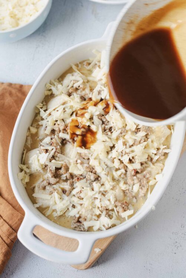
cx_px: 93
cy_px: 139
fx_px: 387
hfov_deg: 27.0
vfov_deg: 39.6
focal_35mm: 50
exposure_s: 1/10
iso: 100
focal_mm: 50
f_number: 4.5
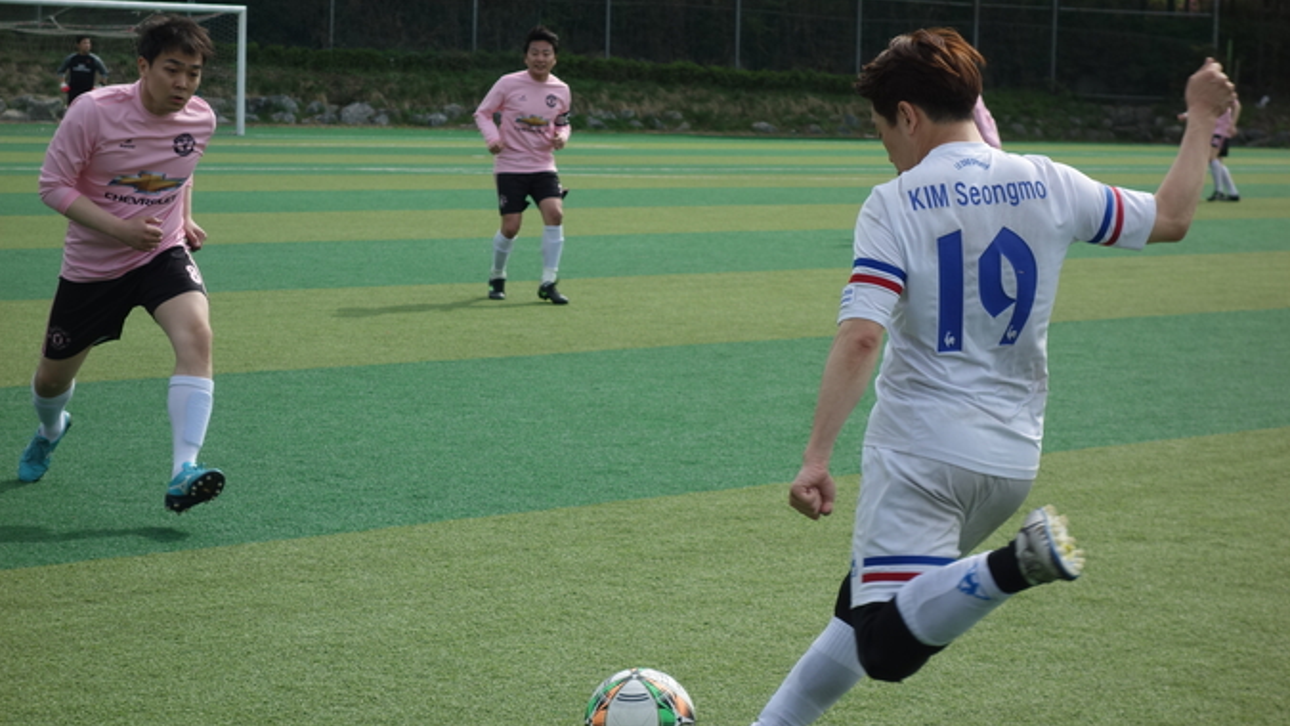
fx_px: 3284
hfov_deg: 22.2
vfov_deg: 12.6
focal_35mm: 96
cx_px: 646
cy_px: 352
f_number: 4.5
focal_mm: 33.9
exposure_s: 1/640
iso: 125
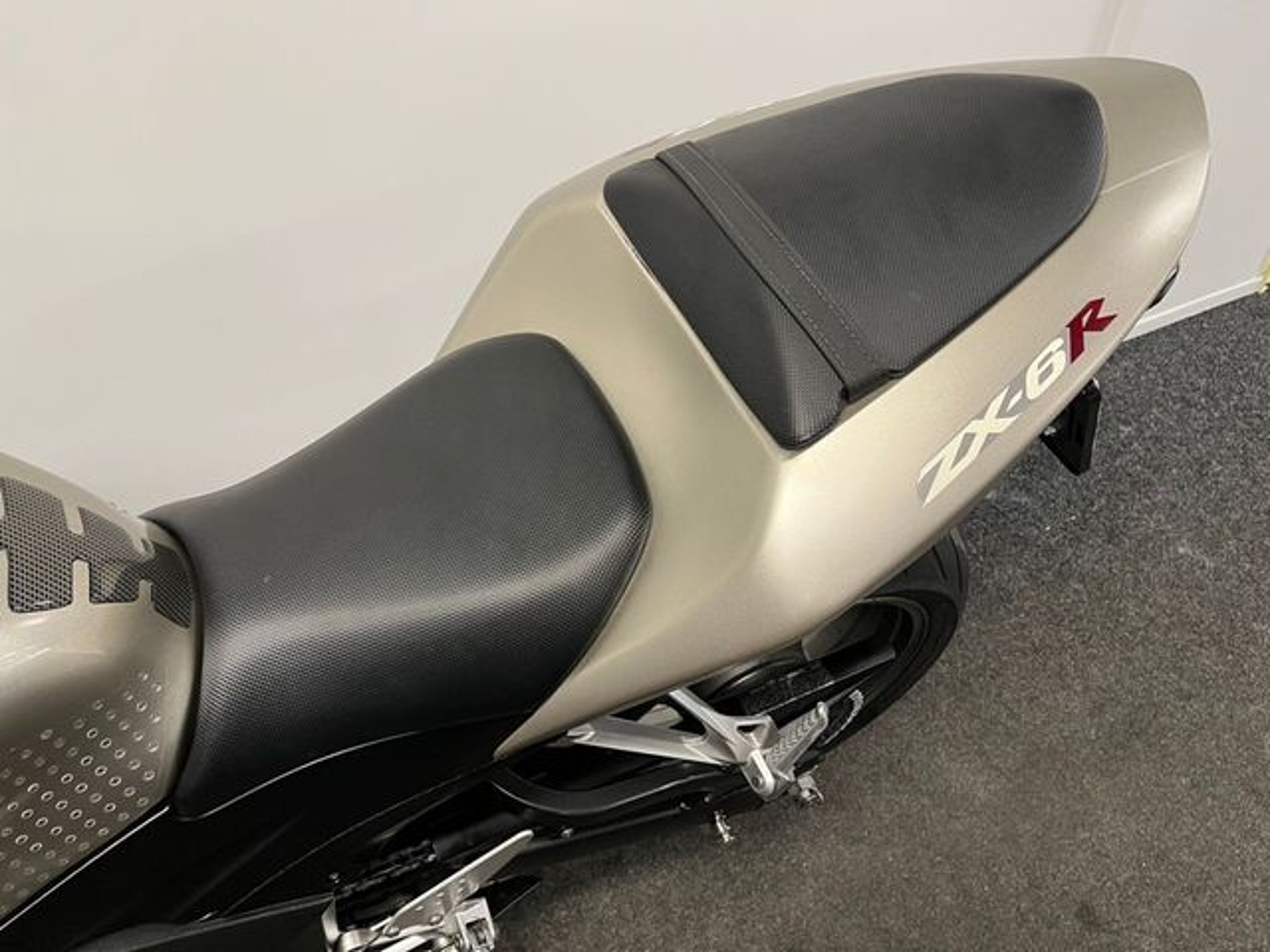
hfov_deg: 67.3
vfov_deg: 53.1
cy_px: 476
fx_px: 954
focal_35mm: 26
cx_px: 635
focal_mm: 5.1
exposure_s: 1/50
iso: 100
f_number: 1.6
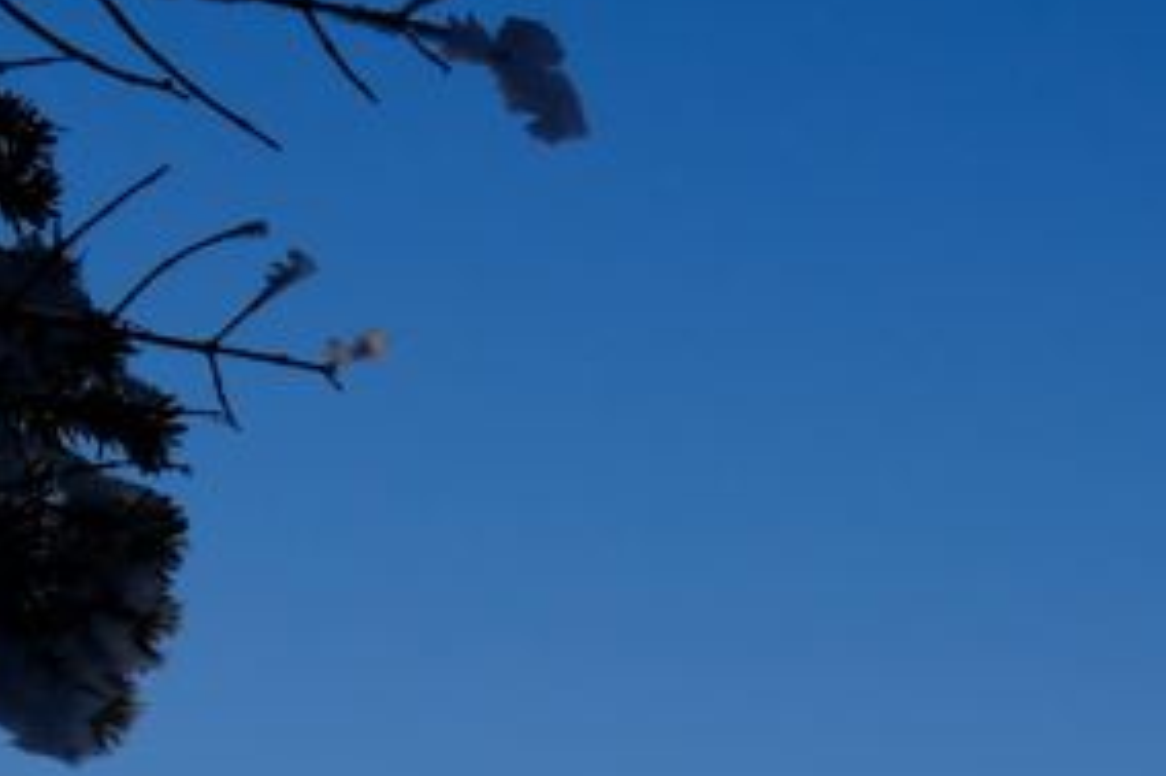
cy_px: 1790
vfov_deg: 6.9
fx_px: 6150
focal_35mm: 190
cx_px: 739
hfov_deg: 10.8
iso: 400
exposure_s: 1/500
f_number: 11
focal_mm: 24
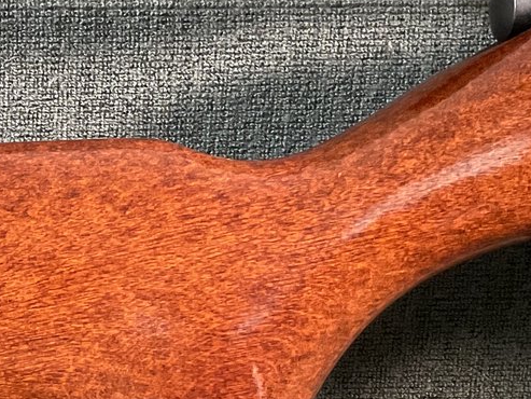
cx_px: -92
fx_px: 1366
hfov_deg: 20.7
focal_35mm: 89
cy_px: 376
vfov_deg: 16.3
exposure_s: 1/40
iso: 250
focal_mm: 3
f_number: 1.8
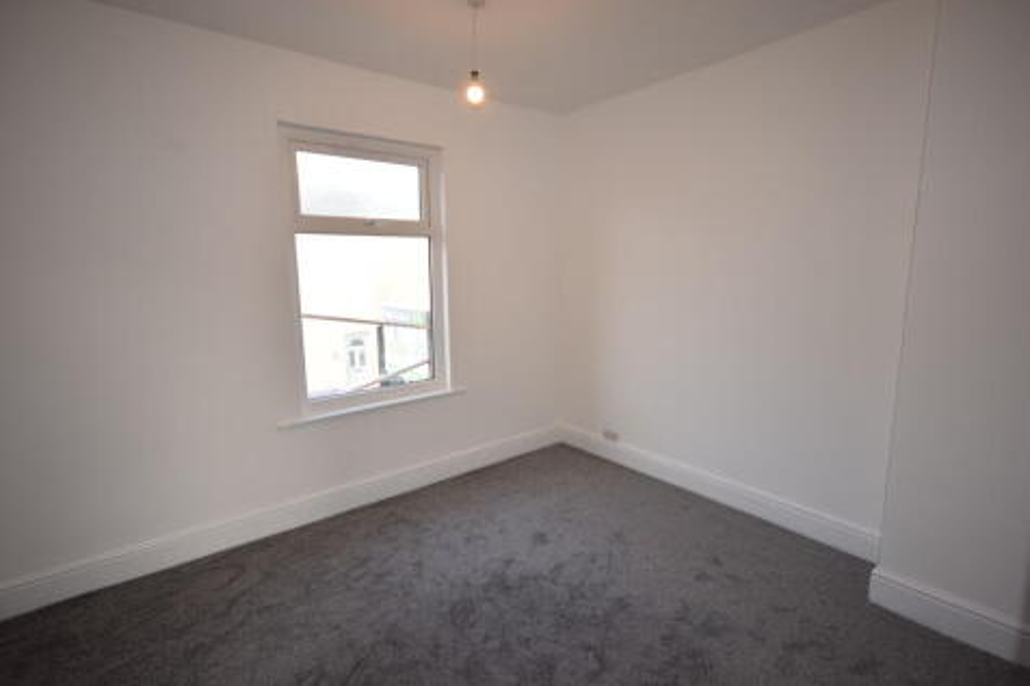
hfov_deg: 90.0
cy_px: 343
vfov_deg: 67.3
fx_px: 515
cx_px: 515
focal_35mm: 18
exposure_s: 1/125
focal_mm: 12
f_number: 5.6
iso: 560
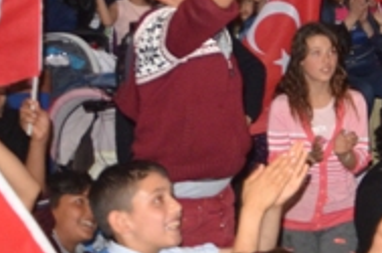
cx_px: 808
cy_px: -208
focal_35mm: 146
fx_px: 1545
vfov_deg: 8.9
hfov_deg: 12.2
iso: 800
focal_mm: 18
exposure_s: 1/60
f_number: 3.5
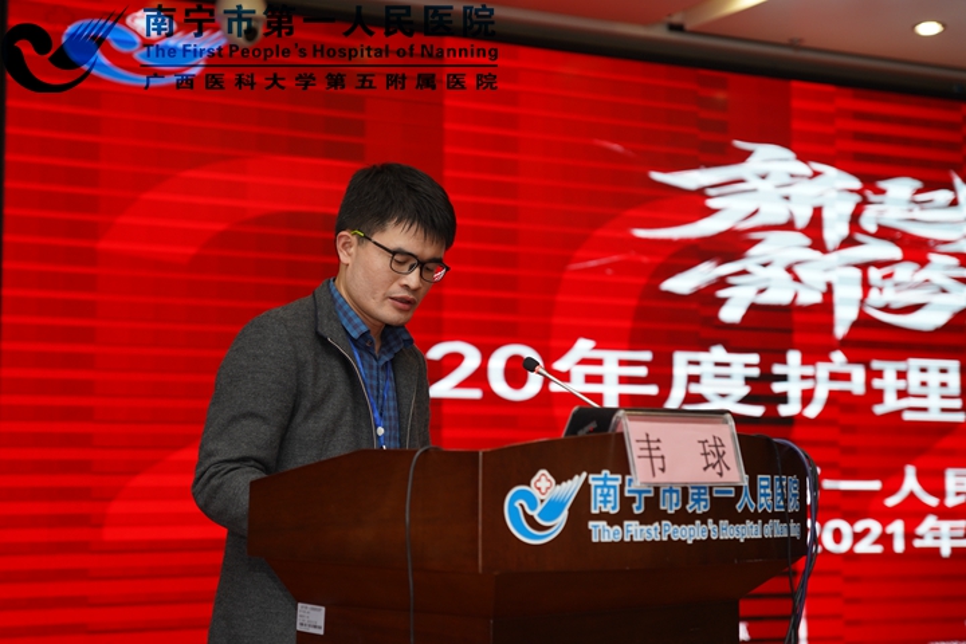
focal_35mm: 70
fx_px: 1878
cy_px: 322
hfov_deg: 28.8
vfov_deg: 19.5
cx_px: 483
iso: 640
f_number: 3.5
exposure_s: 1/200
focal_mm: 70
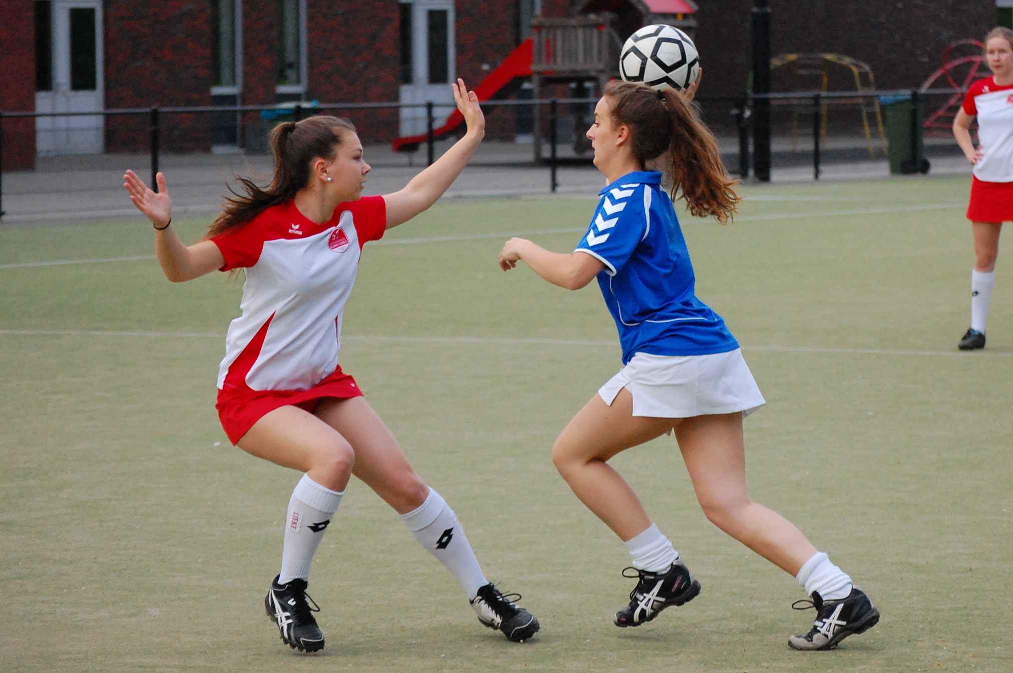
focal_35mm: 123
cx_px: 506
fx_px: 3458
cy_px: 336
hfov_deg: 16.7
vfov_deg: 11.1
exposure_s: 1/1600
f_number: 4.5
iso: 1600
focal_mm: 82
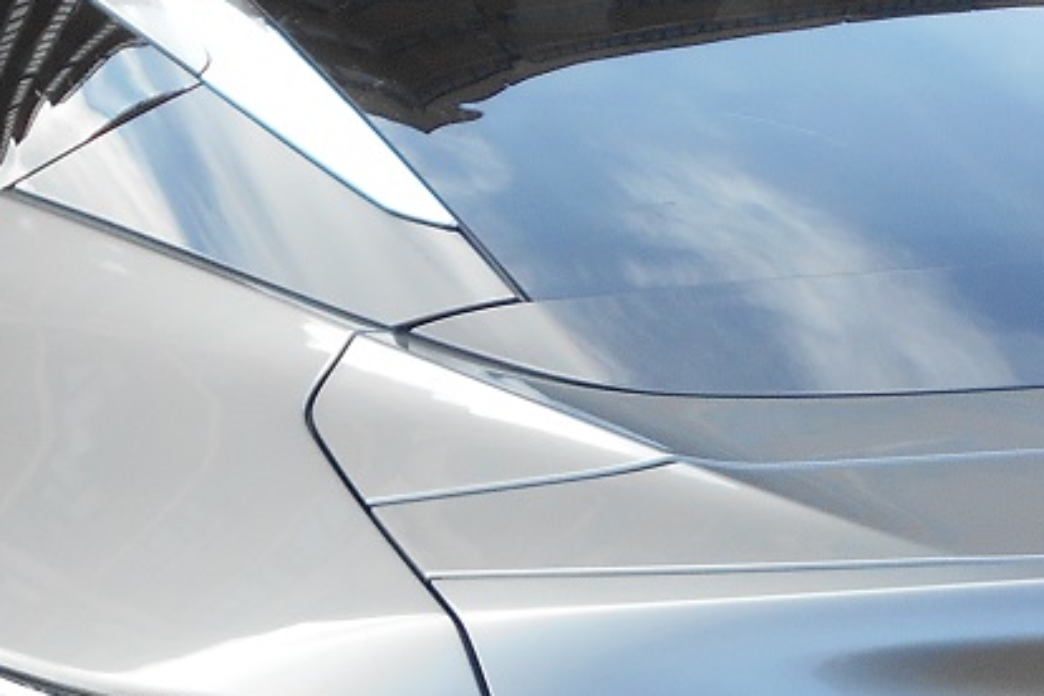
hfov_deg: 15.3
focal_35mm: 132
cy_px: 880
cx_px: 1026
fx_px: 3828
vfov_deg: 10.2
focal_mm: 5.8
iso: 80
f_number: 3.6
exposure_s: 1/320
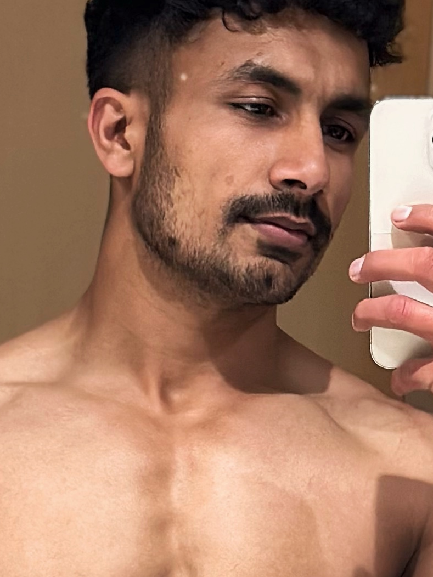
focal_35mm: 184
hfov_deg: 8.1
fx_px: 3069
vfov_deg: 10.6
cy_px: 623
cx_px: 277
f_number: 1.78
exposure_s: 1/40
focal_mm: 6.86
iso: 320
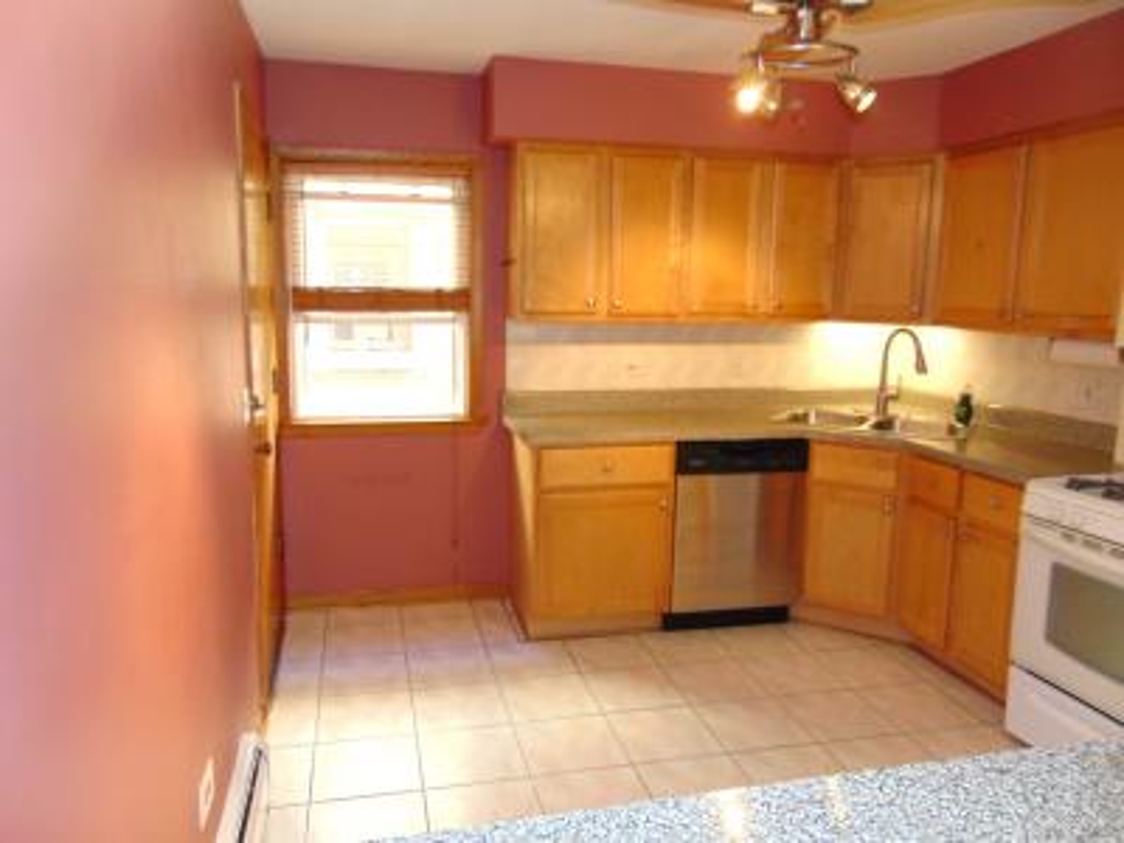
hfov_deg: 69.4
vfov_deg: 54.9
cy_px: 422
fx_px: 812
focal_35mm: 25
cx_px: 562
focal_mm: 4.5
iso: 200
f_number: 3
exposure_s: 1/30
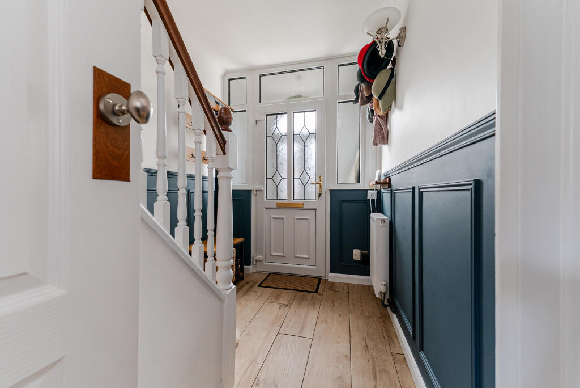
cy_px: 194
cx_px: 290
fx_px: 226
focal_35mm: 14
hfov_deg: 104.2
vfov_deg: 81.3
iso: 320
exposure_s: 1/50
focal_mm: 14
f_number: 8
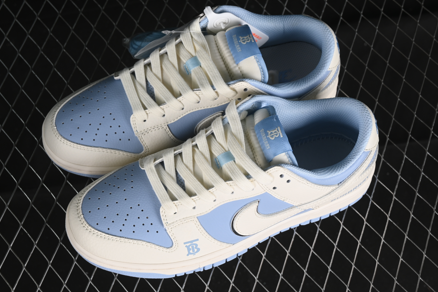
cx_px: 217
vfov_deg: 18.0
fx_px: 925
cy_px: 145
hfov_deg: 26.6
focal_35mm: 76
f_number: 8
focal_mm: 50
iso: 160
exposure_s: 1/60
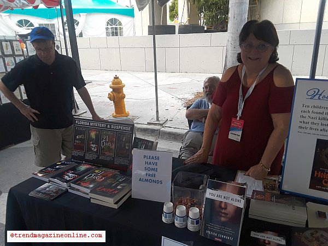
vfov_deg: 49.7
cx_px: 164
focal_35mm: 28
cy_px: 123
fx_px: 265
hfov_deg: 63.4
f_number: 1.9
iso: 50
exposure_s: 1/60
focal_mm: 2.9
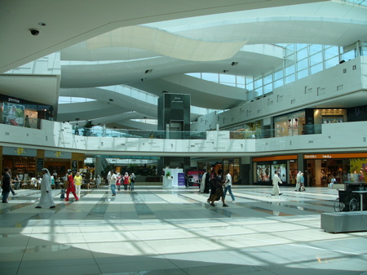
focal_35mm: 36
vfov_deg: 39.6
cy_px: 138
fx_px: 381
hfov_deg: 51.4
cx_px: 184
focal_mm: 6
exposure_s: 1/100
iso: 50
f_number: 3.3
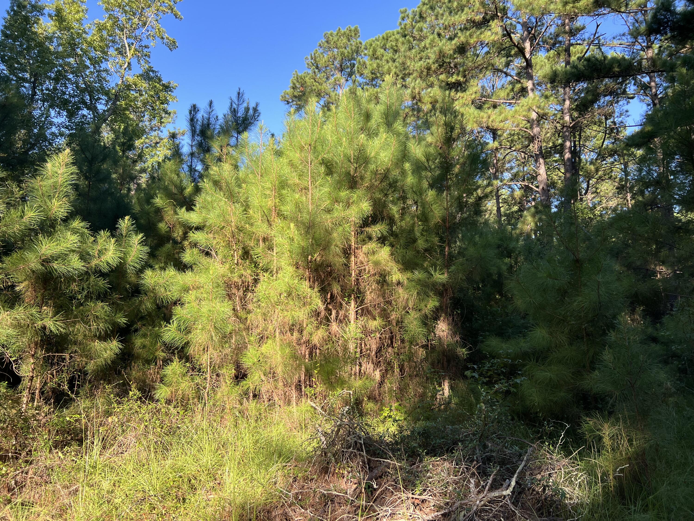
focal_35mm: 26
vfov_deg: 53.1
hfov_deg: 67.3
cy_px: 260
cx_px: 347
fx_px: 521
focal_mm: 5.7
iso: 50
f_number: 1.5
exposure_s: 1/803
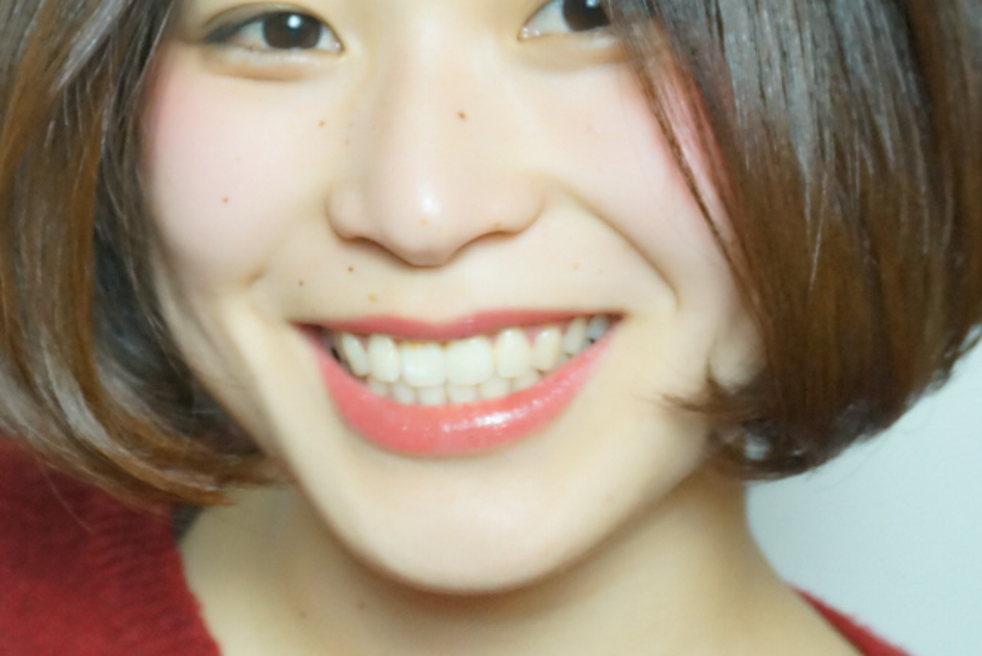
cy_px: 30
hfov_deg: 20.8
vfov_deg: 14.2
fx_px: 2593
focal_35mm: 95
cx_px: 22
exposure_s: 1/50
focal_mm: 26
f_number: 5
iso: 1600
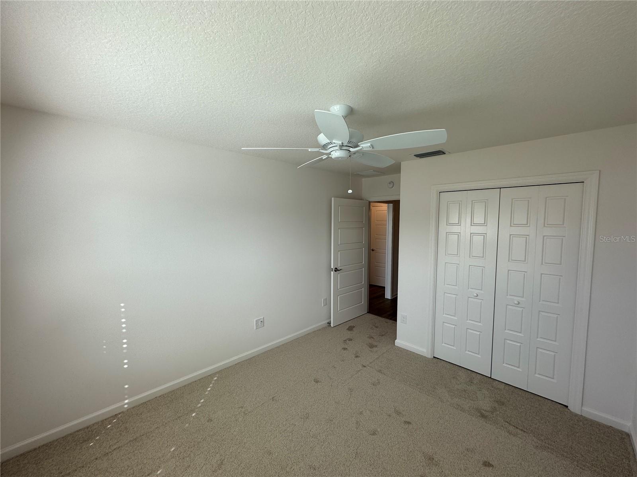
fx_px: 258
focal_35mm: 14
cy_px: 238
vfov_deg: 85.7
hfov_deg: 102.1
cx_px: 318
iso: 40
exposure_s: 1/195
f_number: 2.2
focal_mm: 2.22
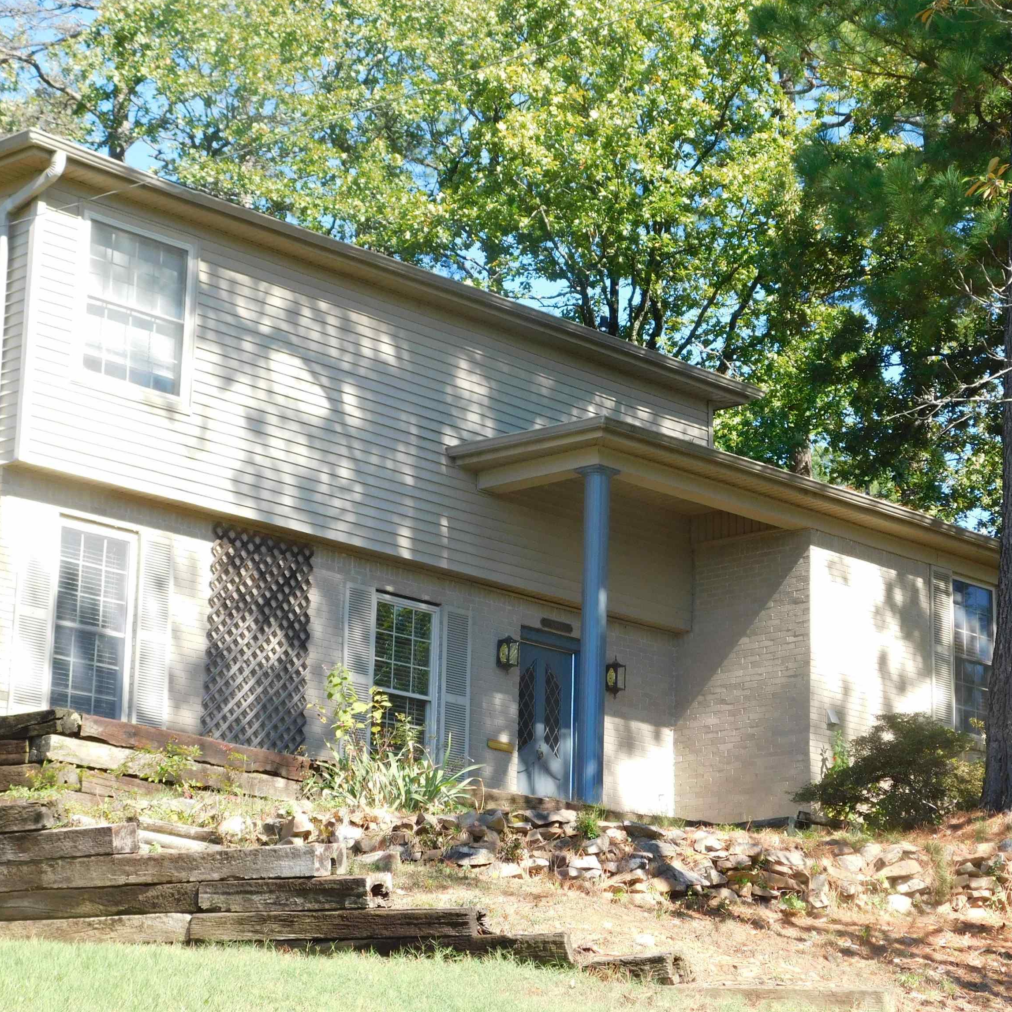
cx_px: 591
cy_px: 505
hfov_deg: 20.6
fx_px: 2778
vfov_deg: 20.6
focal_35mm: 84
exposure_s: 1/200
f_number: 4.3
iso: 125
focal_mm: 12.6
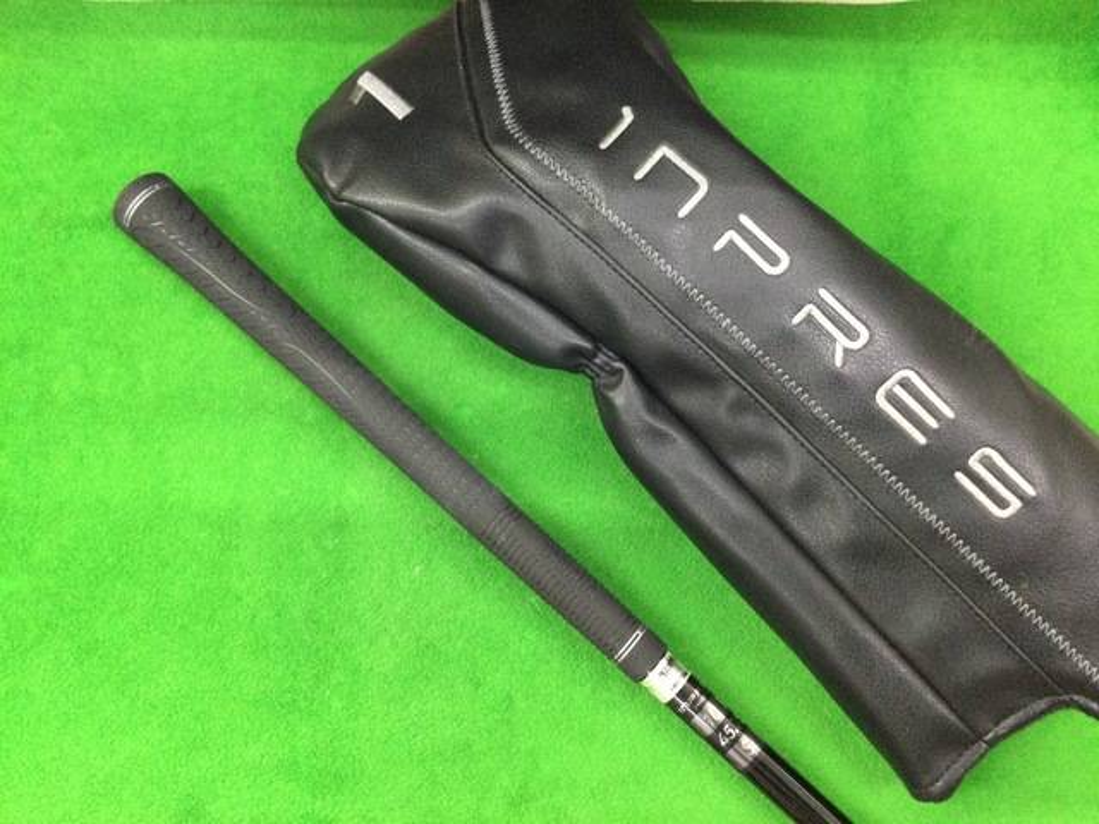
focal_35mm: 31
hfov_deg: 58.4
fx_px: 984
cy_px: 412
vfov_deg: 45.4
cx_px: 550
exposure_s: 1/24
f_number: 2.4
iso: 200
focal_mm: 3.3
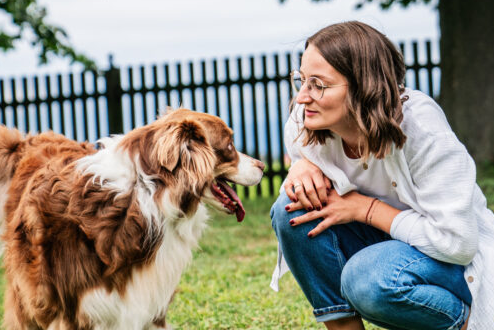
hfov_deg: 14.1
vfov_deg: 9.5
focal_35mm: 145
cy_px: 152
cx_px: 317
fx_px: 1991
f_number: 2.8
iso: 400
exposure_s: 1/500
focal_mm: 70
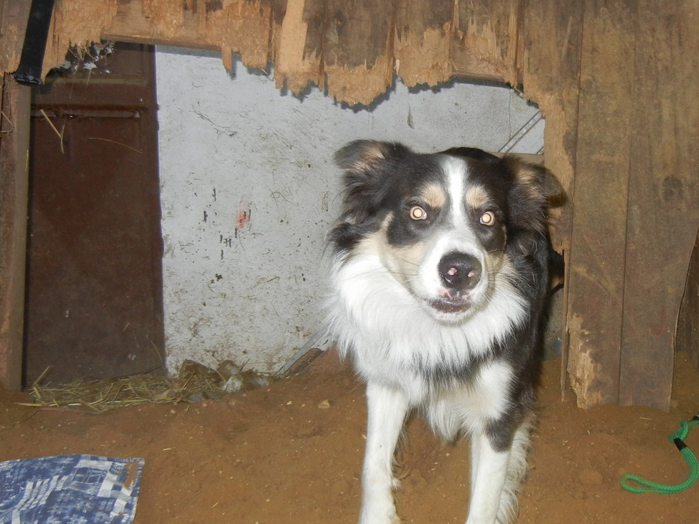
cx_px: 443
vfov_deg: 29.6
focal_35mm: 49
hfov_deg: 38.6
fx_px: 989
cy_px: 304
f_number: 3.5
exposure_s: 1/30
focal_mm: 5.4
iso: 200
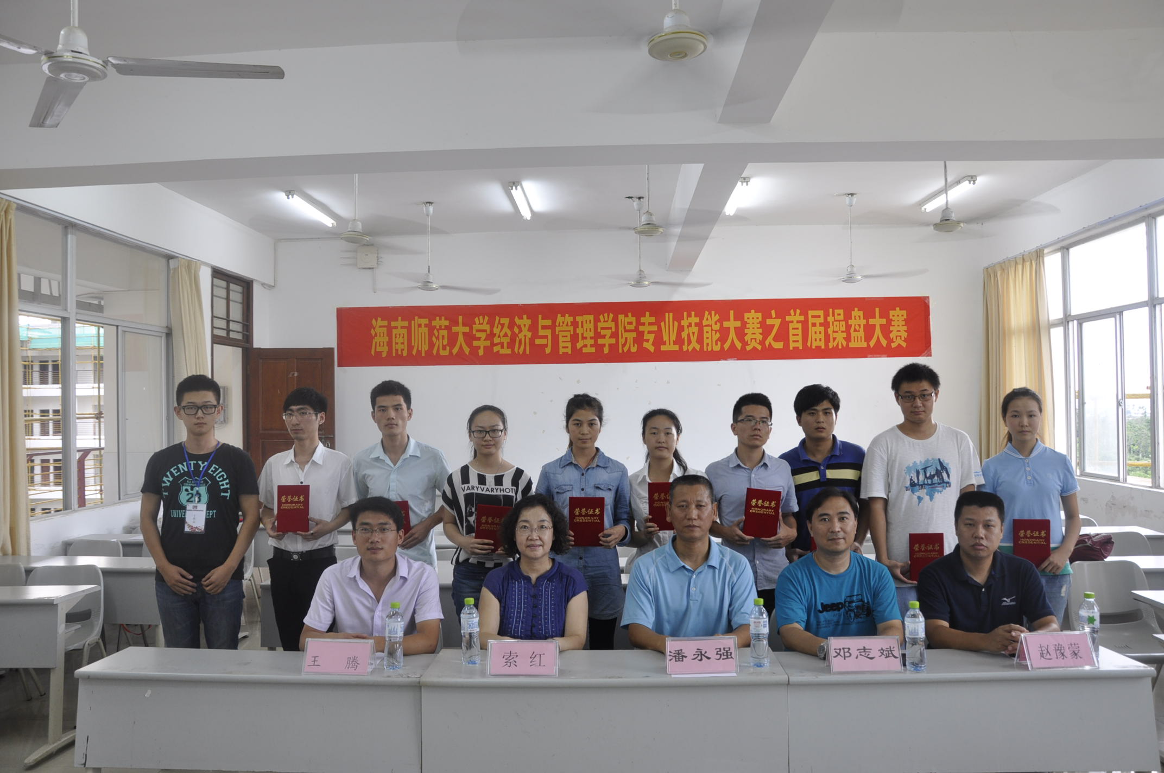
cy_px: 386
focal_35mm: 27
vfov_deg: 47.8
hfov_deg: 67.4
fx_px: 872
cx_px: 582
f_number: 5.6
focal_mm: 18
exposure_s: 1/30
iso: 400
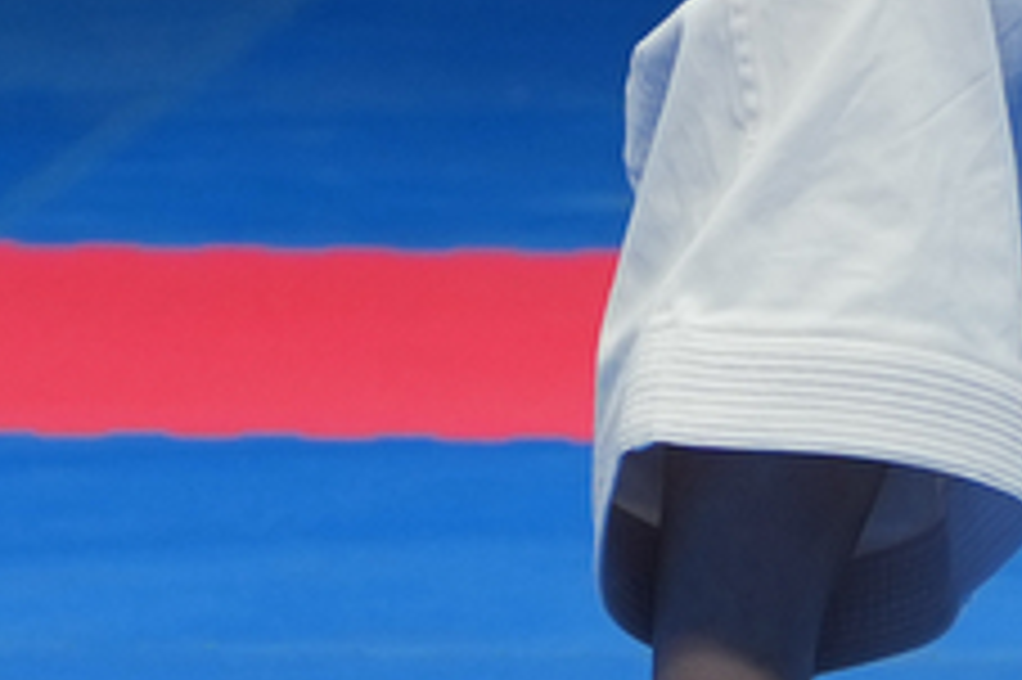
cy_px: -536
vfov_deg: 1.4
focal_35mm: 950
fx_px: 26949
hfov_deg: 2.2
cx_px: 1526
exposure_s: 1/500
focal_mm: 90
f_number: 2.8
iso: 200
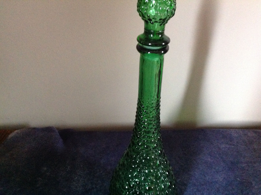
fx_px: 264
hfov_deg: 52.7
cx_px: 130
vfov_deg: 40.6
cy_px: 98
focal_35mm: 35
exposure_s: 1/15
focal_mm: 4.28
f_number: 2.4
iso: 640
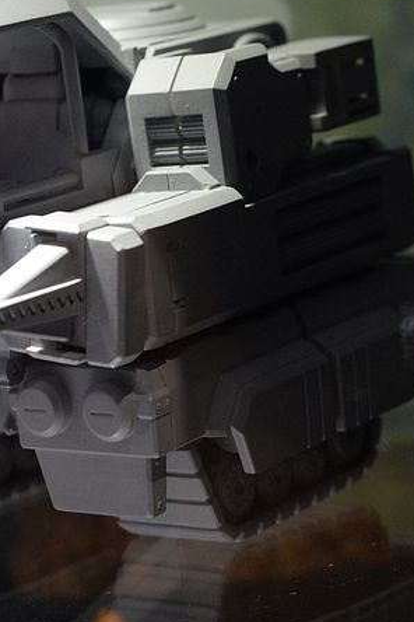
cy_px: 235
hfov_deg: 10.1
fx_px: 2329
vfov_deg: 15.2
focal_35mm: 135
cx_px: -35
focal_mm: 50
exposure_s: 1/100
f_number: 5.6
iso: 2000
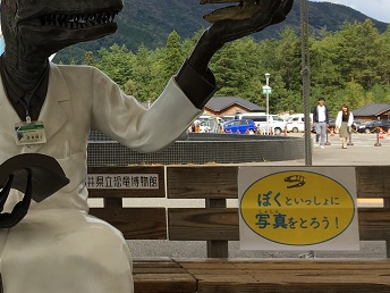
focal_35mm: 68
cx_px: -10
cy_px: 135
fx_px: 766
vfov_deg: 21.6
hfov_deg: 26.8
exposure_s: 1/894
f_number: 2.2
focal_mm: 4.15
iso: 25
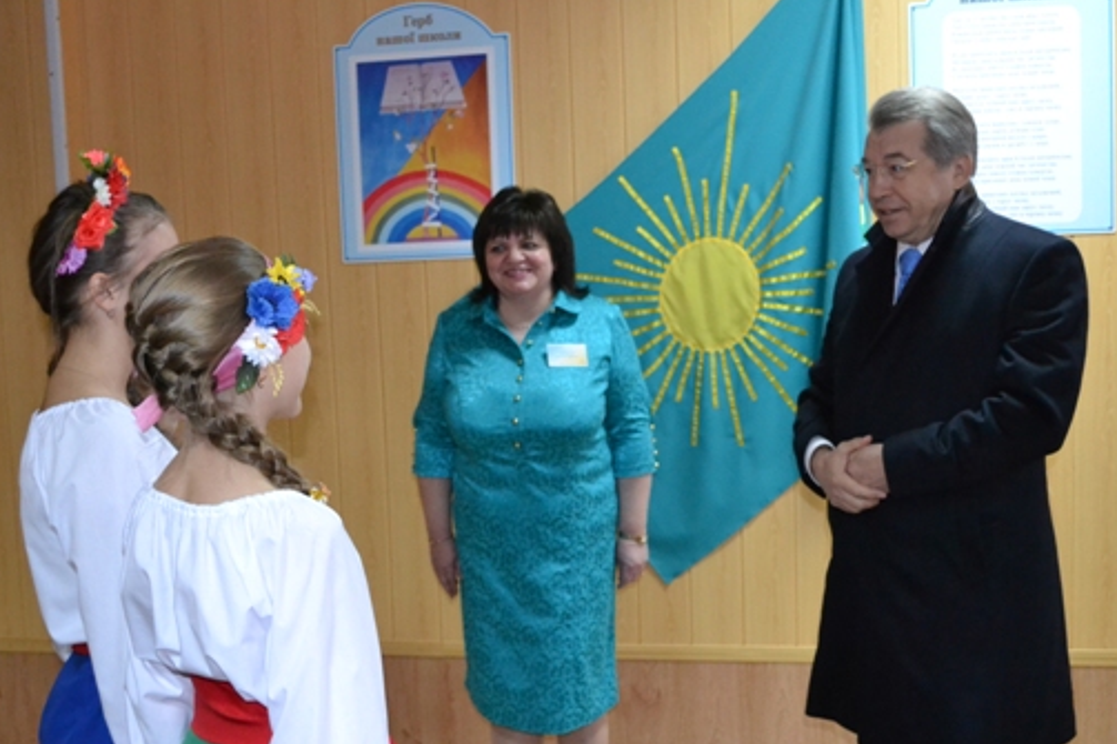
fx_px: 1303
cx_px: 509
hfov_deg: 46.4
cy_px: 405
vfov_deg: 31.9
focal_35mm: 42
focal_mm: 22
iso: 3200
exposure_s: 1/60
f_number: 4
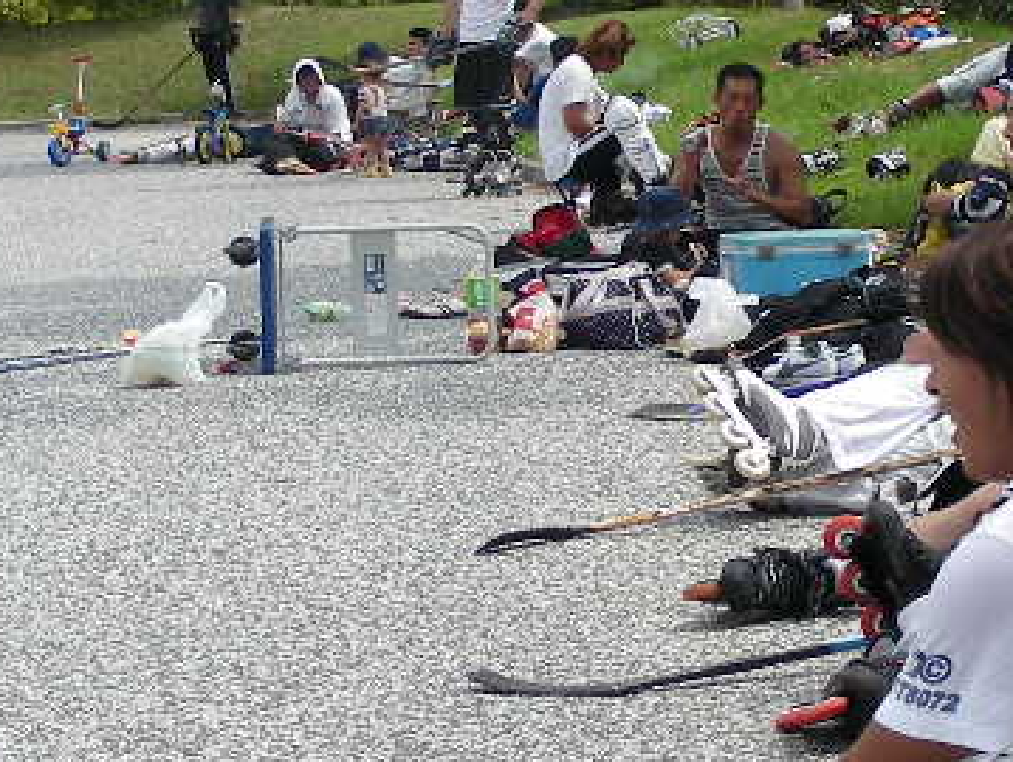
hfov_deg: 13.0
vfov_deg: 9.8
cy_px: 223
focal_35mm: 151
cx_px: 906
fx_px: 4423
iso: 50
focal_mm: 8.8
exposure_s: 1/399
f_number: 4
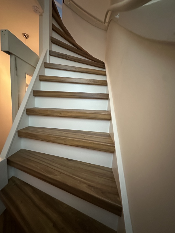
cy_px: 116
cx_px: 88
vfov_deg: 102.1
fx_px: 94
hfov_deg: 85.7
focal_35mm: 14
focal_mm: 2.22
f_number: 2.2
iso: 1250
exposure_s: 1/34
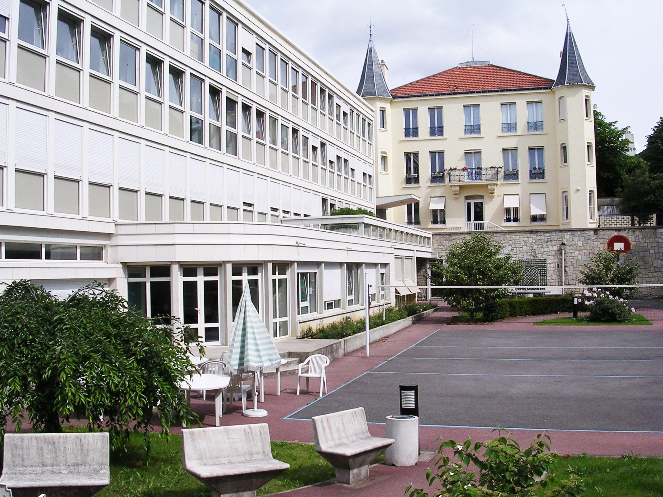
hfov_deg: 49.0
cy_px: 248
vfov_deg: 37.7
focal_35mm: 38
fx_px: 728
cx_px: 332
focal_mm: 5.8
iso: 100
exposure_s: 1/434
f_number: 5.6
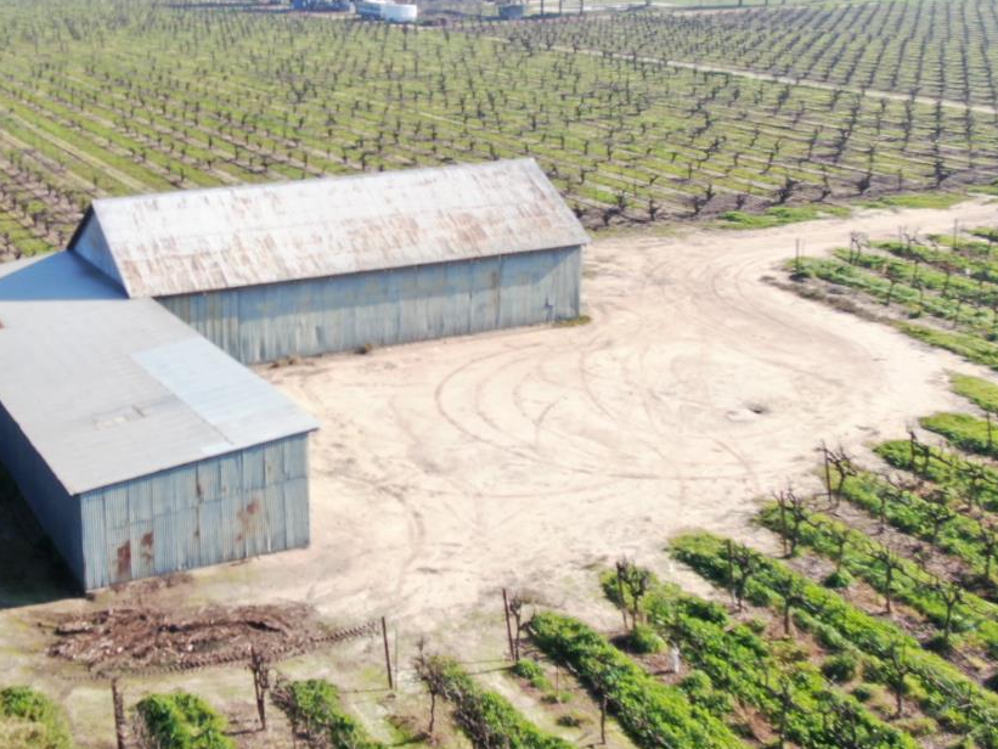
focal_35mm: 53
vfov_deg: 27.5
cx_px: 343
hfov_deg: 35.8
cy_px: 289
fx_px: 1528
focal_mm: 5.11
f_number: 3
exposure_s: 1/400
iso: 100
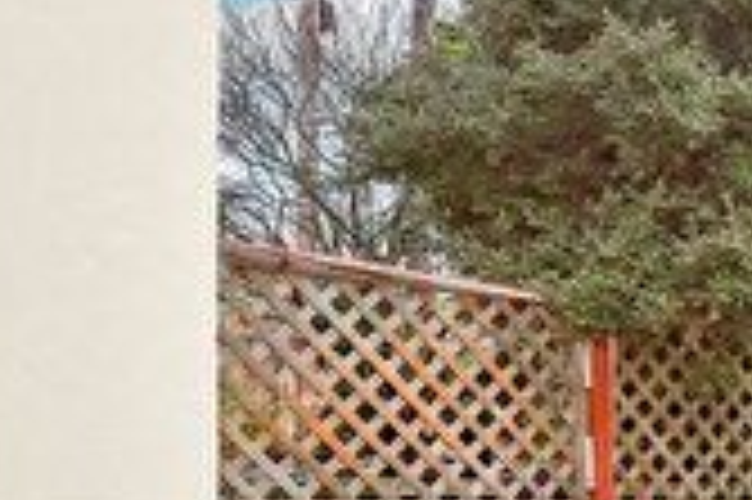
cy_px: 534
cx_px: 1157
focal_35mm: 63
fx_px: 1315
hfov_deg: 24.2
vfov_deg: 20.6
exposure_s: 1/160
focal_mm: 10
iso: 500
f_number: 8
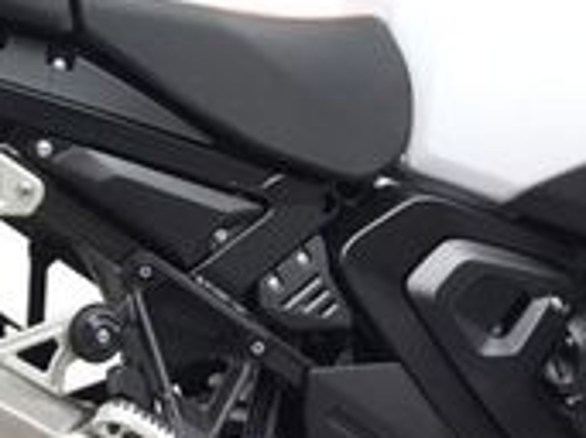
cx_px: 209
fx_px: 1455
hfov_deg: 22.7
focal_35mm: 86
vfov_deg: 17.1
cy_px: 209
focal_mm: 5.4
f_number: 1.8
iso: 125
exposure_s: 1/33
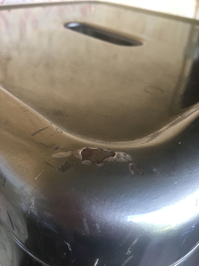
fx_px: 222
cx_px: 100
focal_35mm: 29
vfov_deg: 61.7
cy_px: 133
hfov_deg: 48.2
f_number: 2.2
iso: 40
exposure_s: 1/33
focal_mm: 4.15
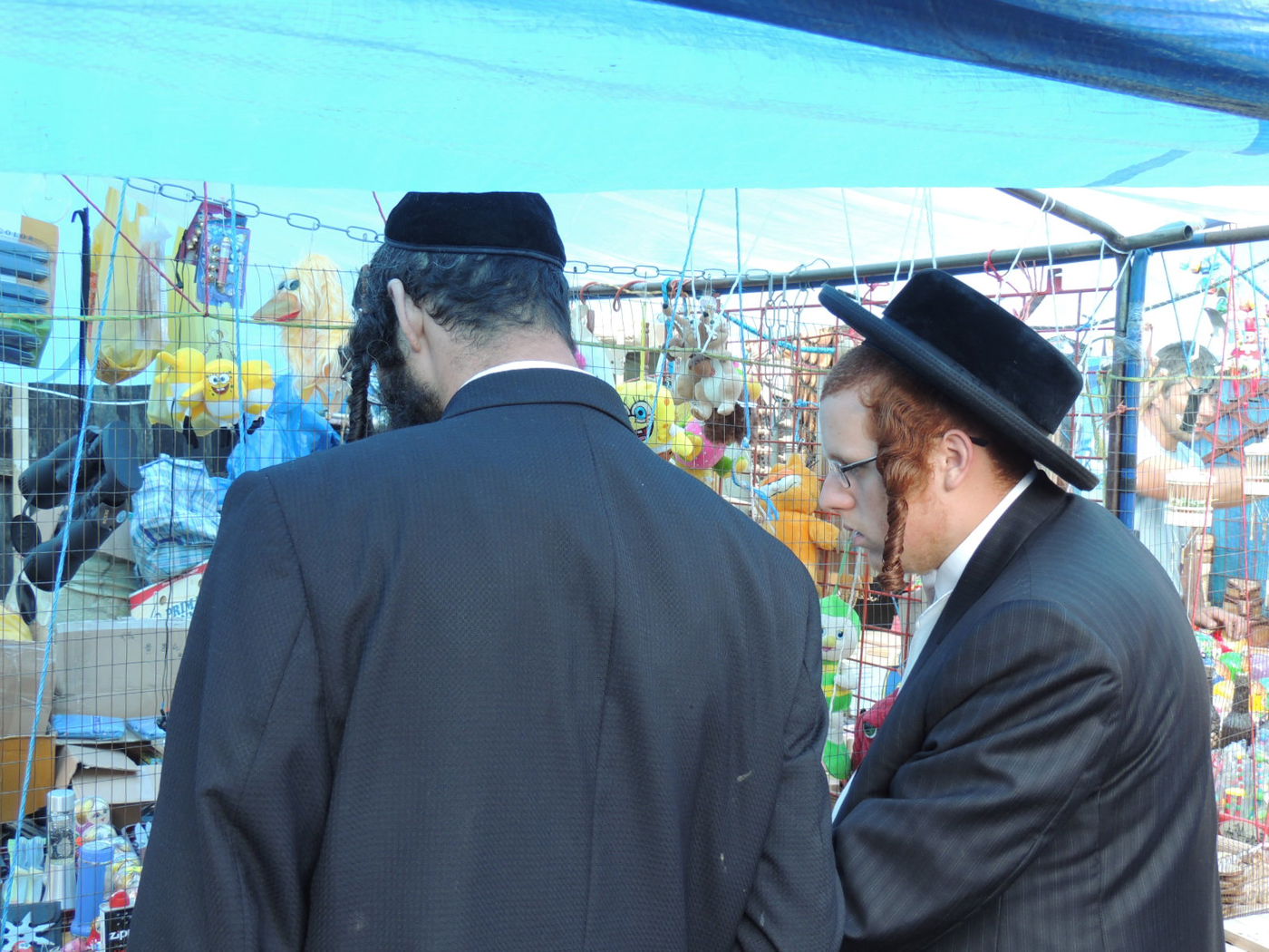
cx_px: 634
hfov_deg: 46.8
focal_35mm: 40
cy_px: 476
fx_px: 1466
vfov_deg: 36.0
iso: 125
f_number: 3.3
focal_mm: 7.1
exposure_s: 1/50
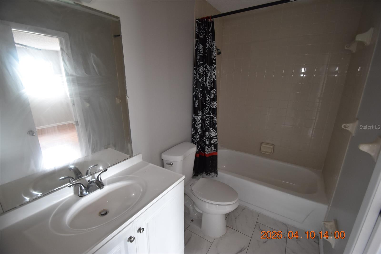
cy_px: 127
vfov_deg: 77.3
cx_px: 190
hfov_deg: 100.4
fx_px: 159
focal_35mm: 15
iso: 800
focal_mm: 10
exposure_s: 1/30
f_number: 3.5
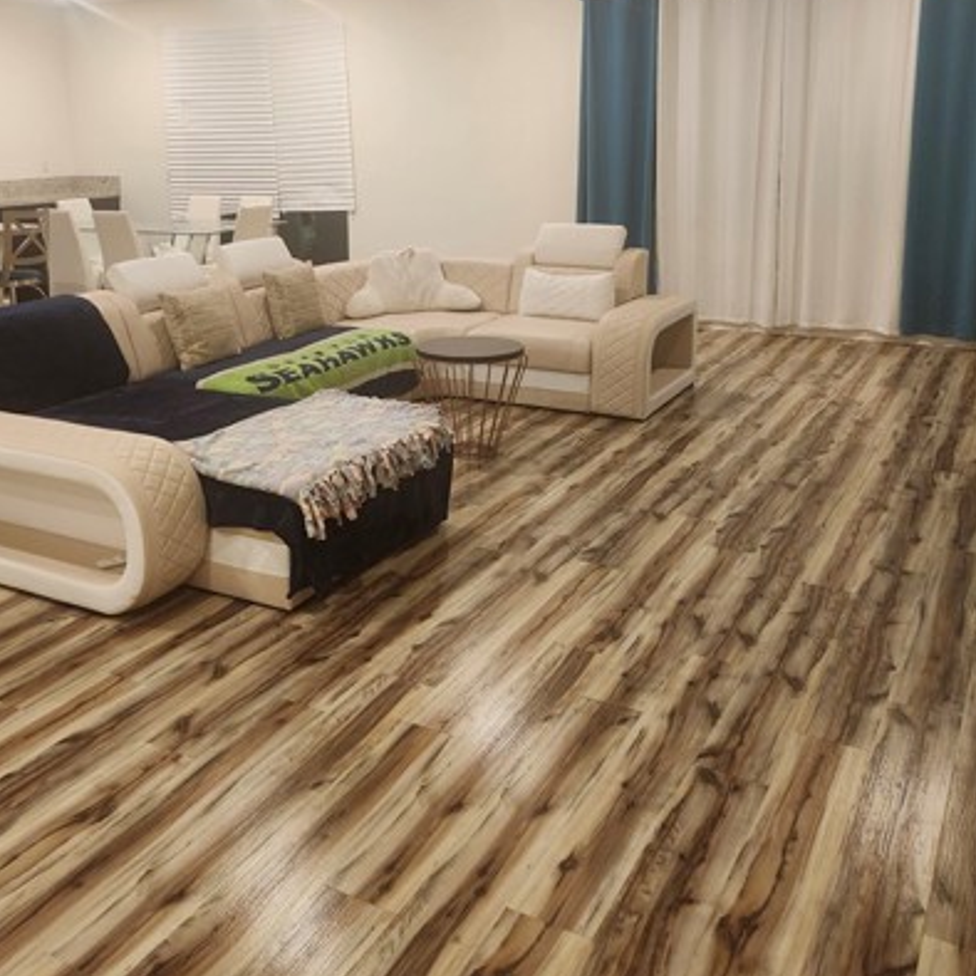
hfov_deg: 49.4
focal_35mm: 33
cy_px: 320
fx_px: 1053
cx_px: 391
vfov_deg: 48.8
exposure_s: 1/120
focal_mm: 5.54
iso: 500
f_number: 1.8
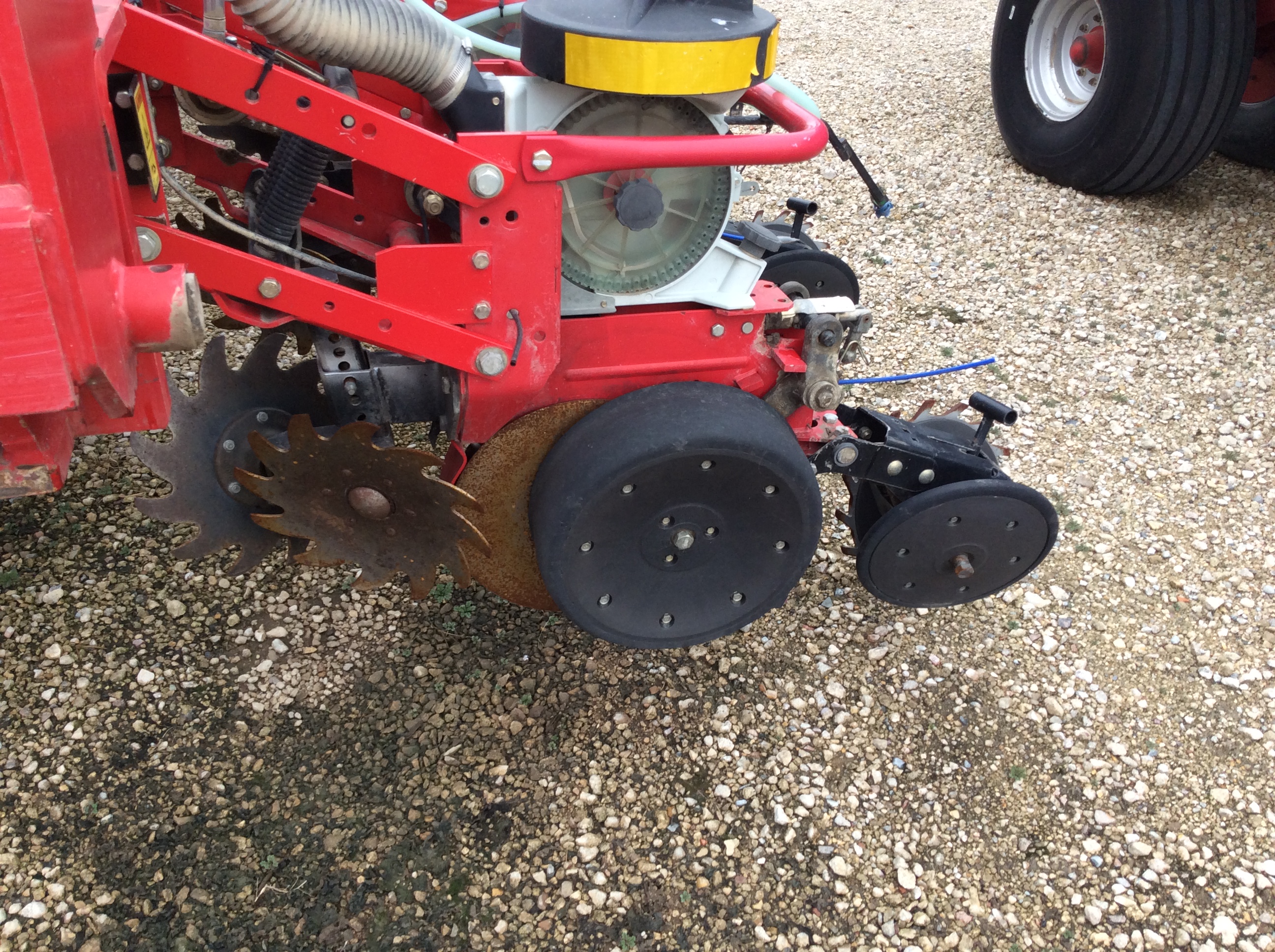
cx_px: 638
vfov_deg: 44.1
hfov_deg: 56.9
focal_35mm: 32
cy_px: 476
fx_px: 1177
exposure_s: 1/142
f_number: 2.4
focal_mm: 3.3
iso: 32
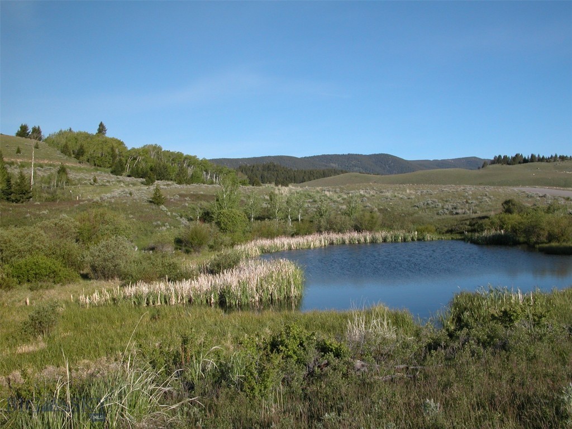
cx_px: 286
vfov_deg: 41.8
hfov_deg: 54.0
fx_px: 562
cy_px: 214
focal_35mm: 34
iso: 100
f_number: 6.3
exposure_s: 1/322
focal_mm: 8.9
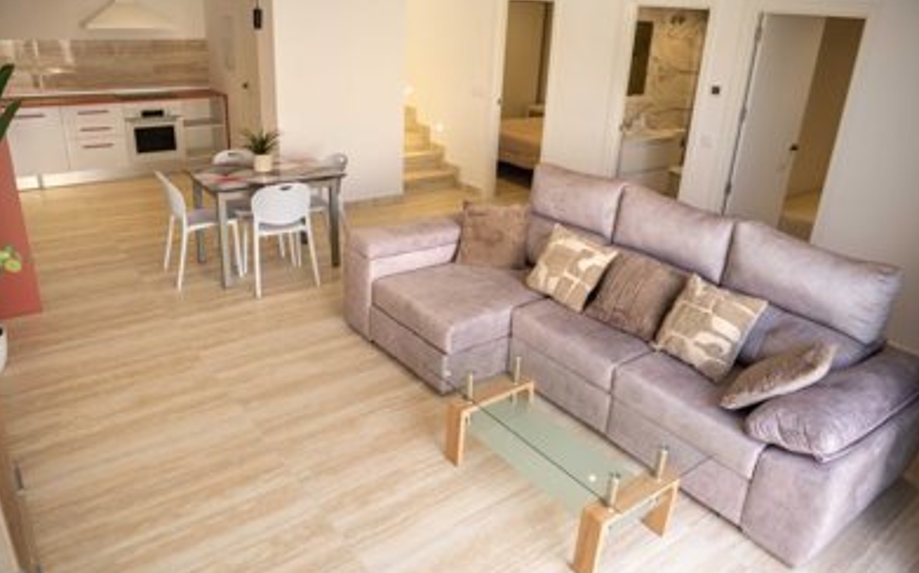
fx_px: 626
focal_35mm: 25
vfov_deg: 49.2
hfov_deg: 72.6
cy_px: 275
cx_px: 454
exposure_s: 1/640
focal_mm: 24
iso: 500
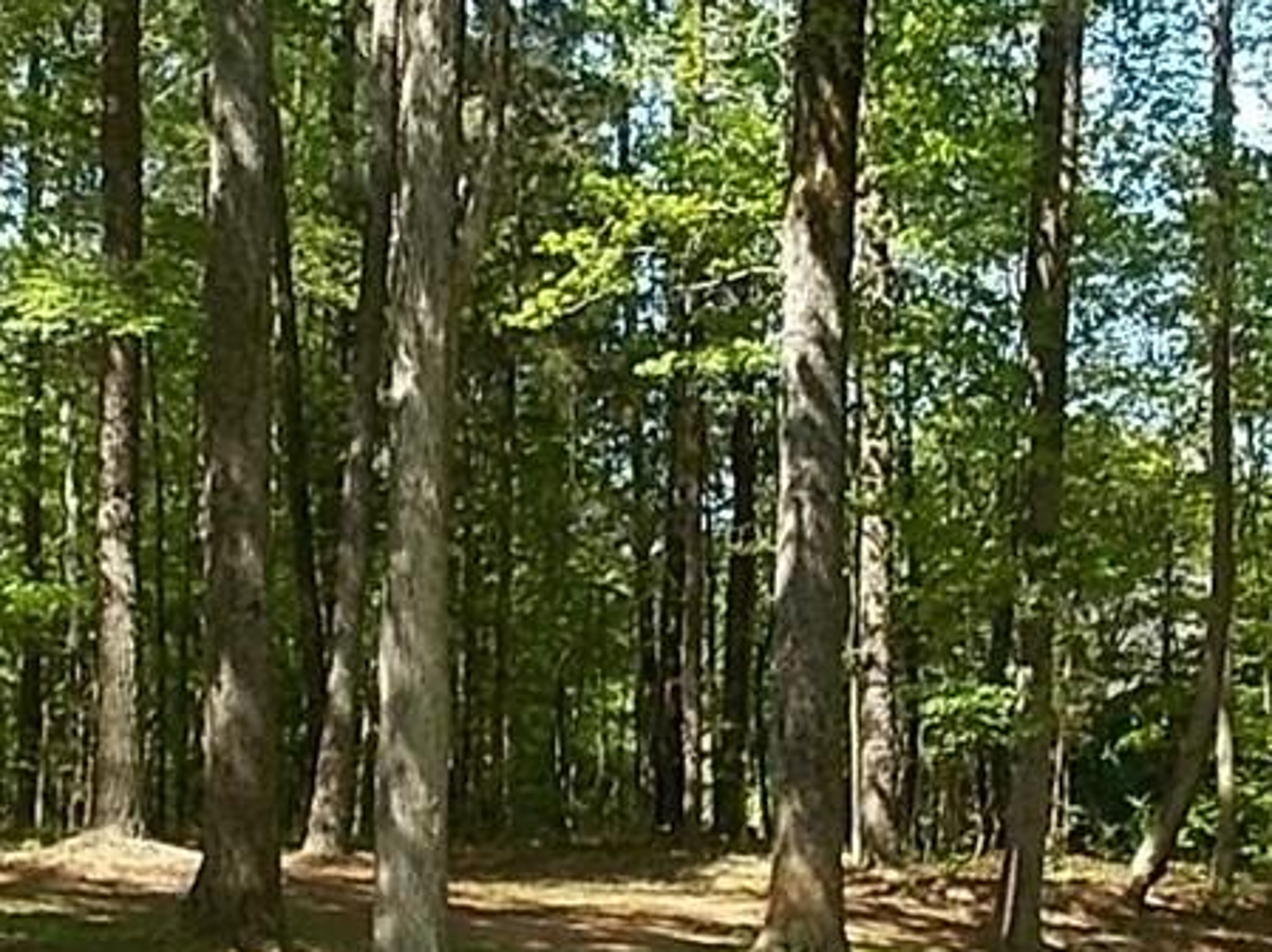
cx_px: 584
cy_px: 941
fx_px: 3855
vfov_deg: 13.9
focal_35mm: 105
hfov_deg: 18.7
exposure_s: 1/250
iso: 80
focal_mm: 4
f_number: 3.1
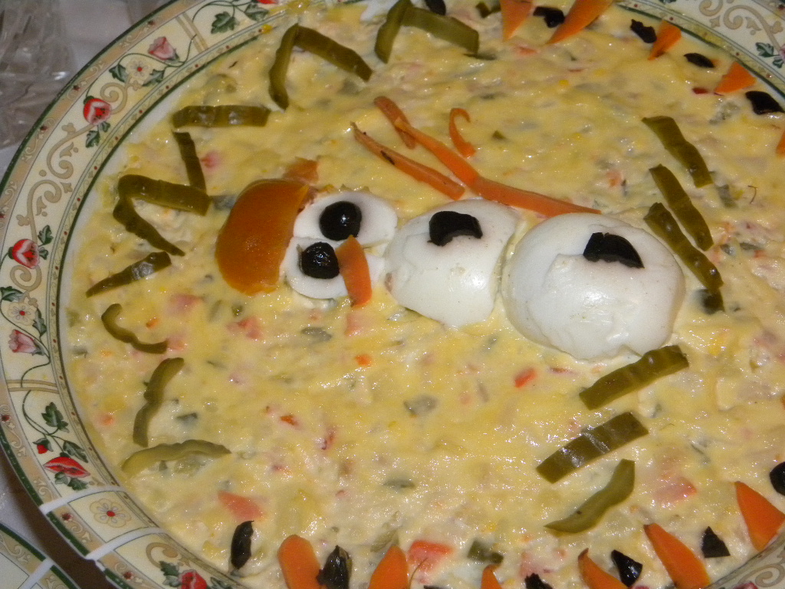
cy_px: 294
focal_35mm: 58
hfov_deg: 33.2
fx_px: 1315
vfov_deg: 25.2
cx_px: 392
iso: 400
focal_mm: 10.3
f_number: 3.5
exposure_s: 1/30
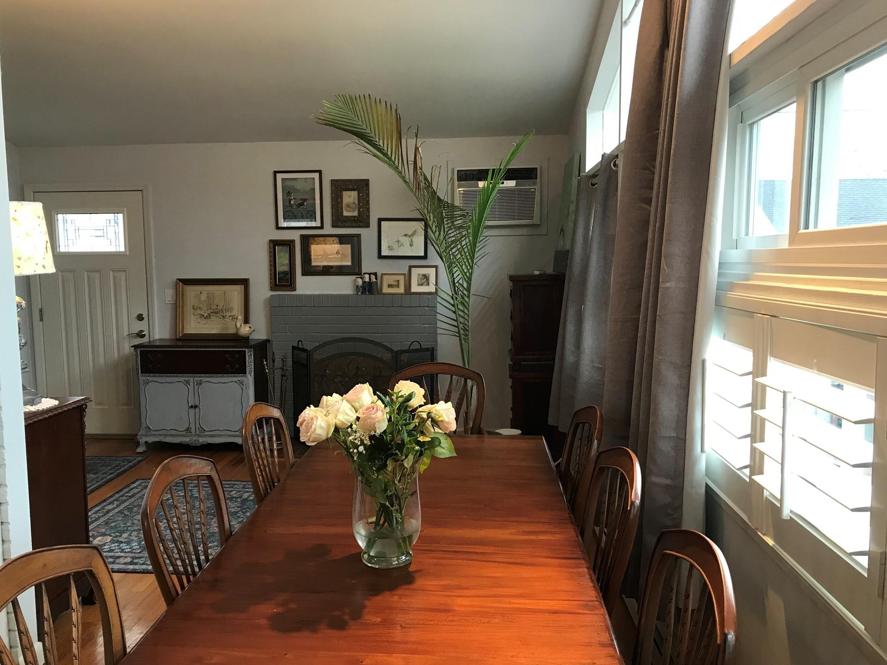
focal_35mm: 29
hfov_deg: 61.6
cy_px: 341
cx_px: 429
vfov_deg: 48.2
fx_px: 743
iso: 40
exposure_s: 1/20
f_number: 1.8
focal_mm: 3.99
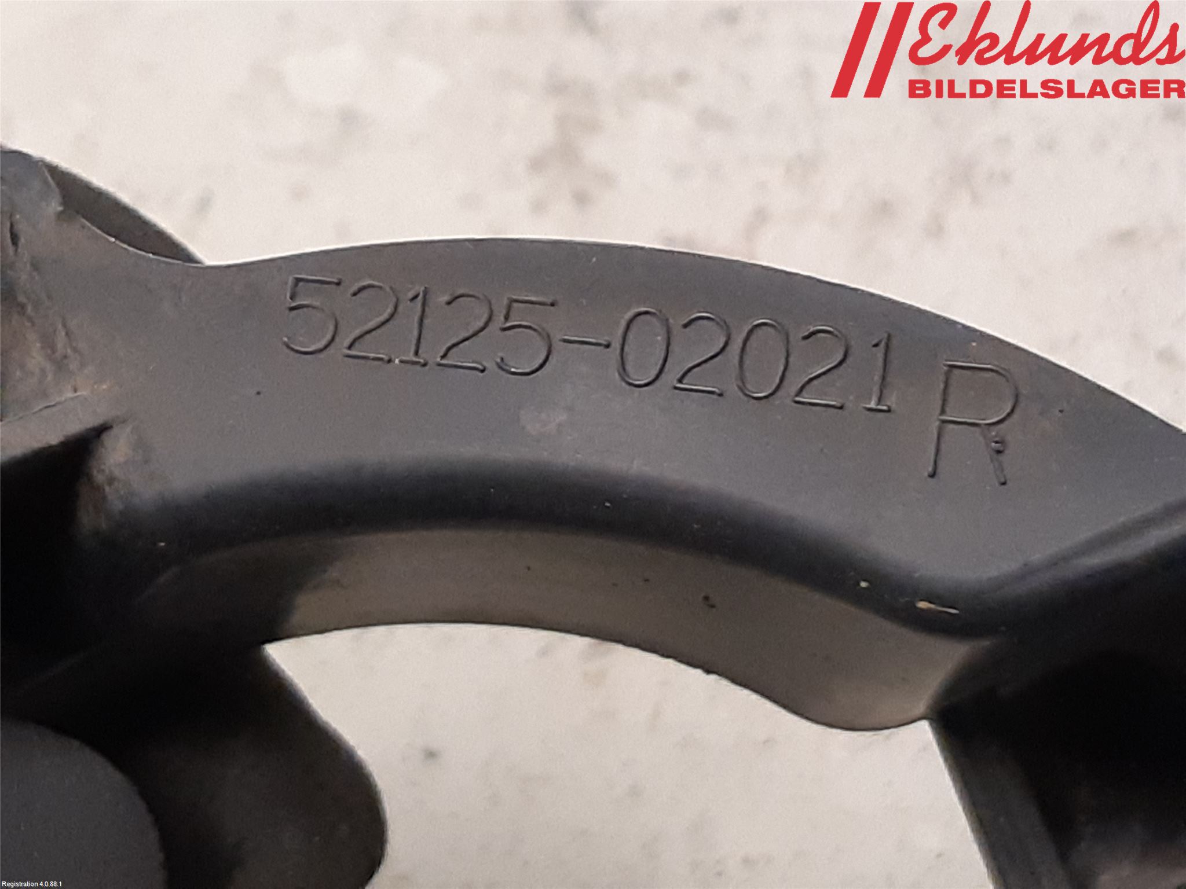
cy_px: 444
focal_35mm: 26
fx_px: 891
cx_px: 593
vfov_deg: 53.1
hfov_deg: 67.3
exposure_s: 1/50
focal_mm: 3.93
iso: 250
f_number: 1.7
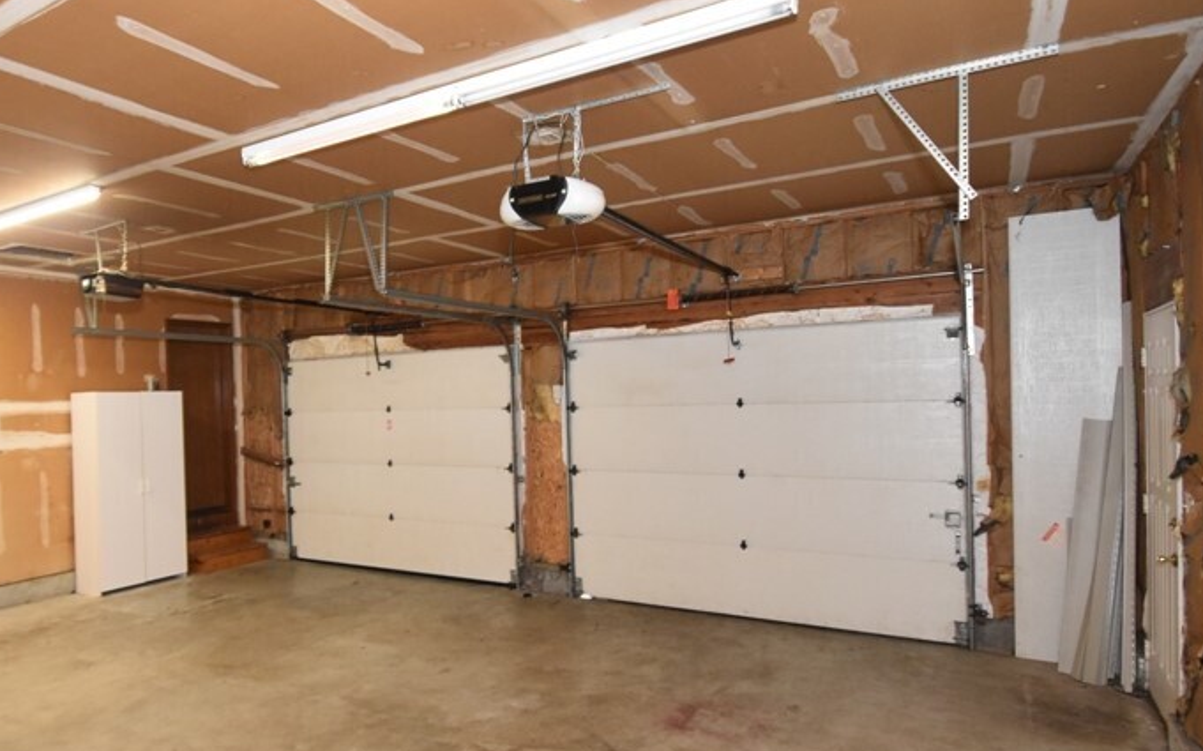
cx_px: 452
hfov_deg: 75.8
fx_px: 754
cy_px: 360
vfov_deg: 52.9
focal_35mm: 23
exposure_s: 1/60
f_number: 4
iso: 1600
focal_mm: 10
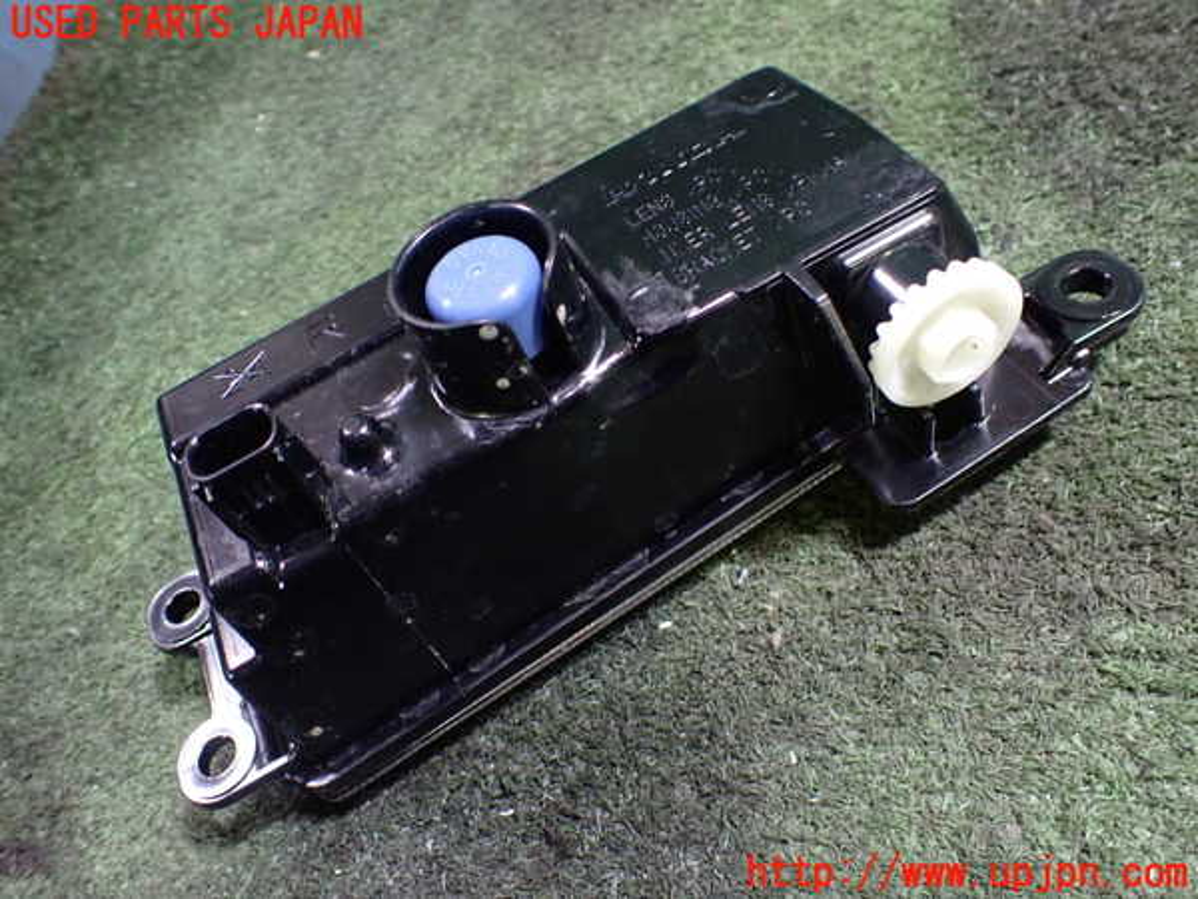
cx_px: 599
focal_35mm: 30
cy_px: 450
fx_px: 1038
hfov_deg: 60.0
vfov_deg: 46.8
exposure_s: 1/40
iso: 800
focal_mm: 5.4
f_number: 2.3
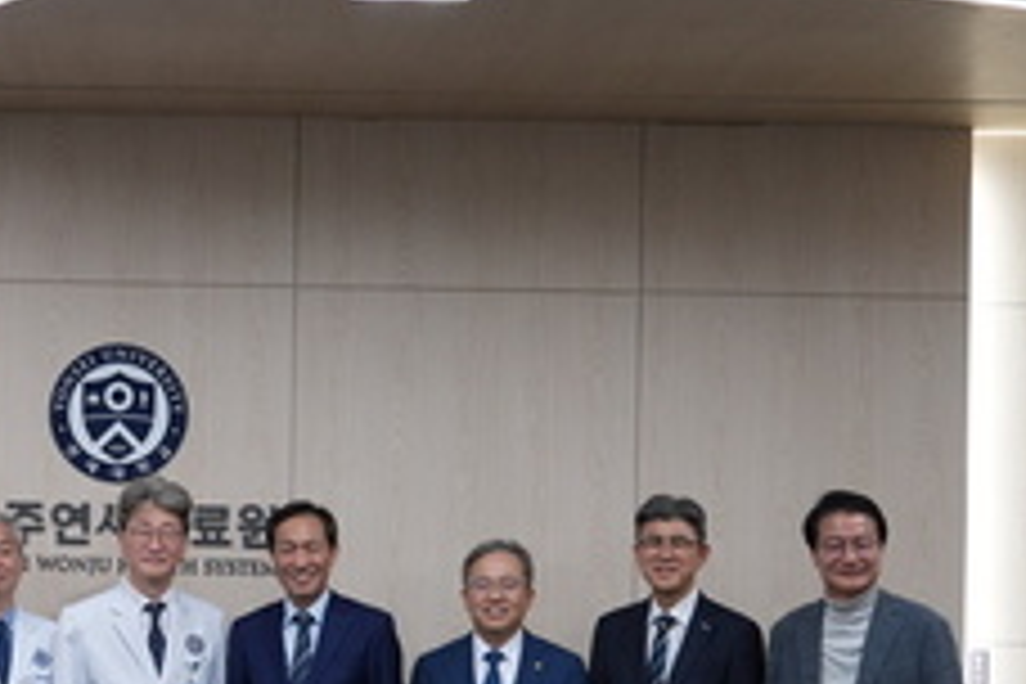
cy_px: 585
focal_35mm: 87
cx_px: 153
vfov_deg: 15.6
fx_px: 2479
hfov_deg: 22.9
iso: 1600
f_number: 4
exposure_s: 1/125
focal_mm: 44
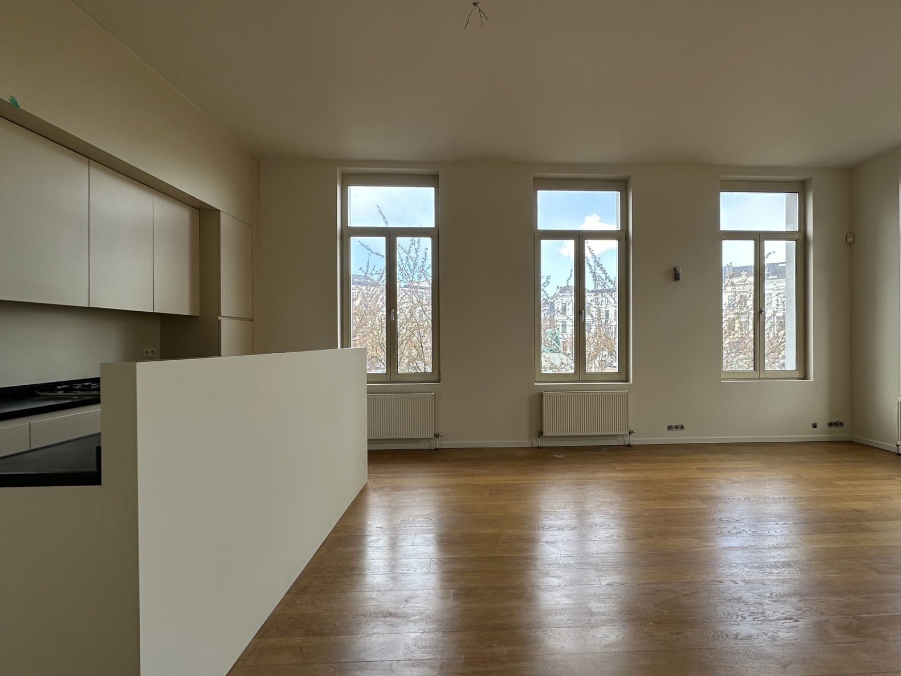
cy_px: 341
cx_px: 492
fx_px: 443
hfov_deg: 90.8
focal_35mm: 17
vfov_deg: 74.7
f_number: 2.2
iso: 40
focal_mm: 2.22
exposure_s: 1/159
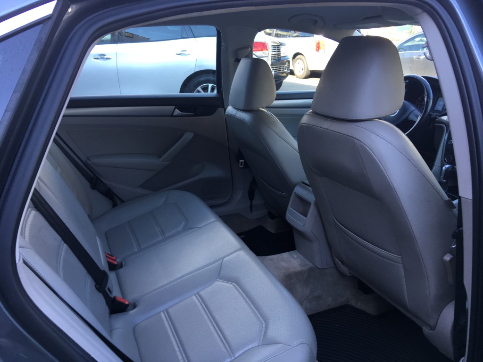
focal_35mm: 29
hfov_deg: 61.7
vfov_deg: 48.2
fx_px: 405
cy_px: 181
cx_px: 242
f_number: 2.2
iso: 40
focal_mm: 4.15
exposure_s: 1/120
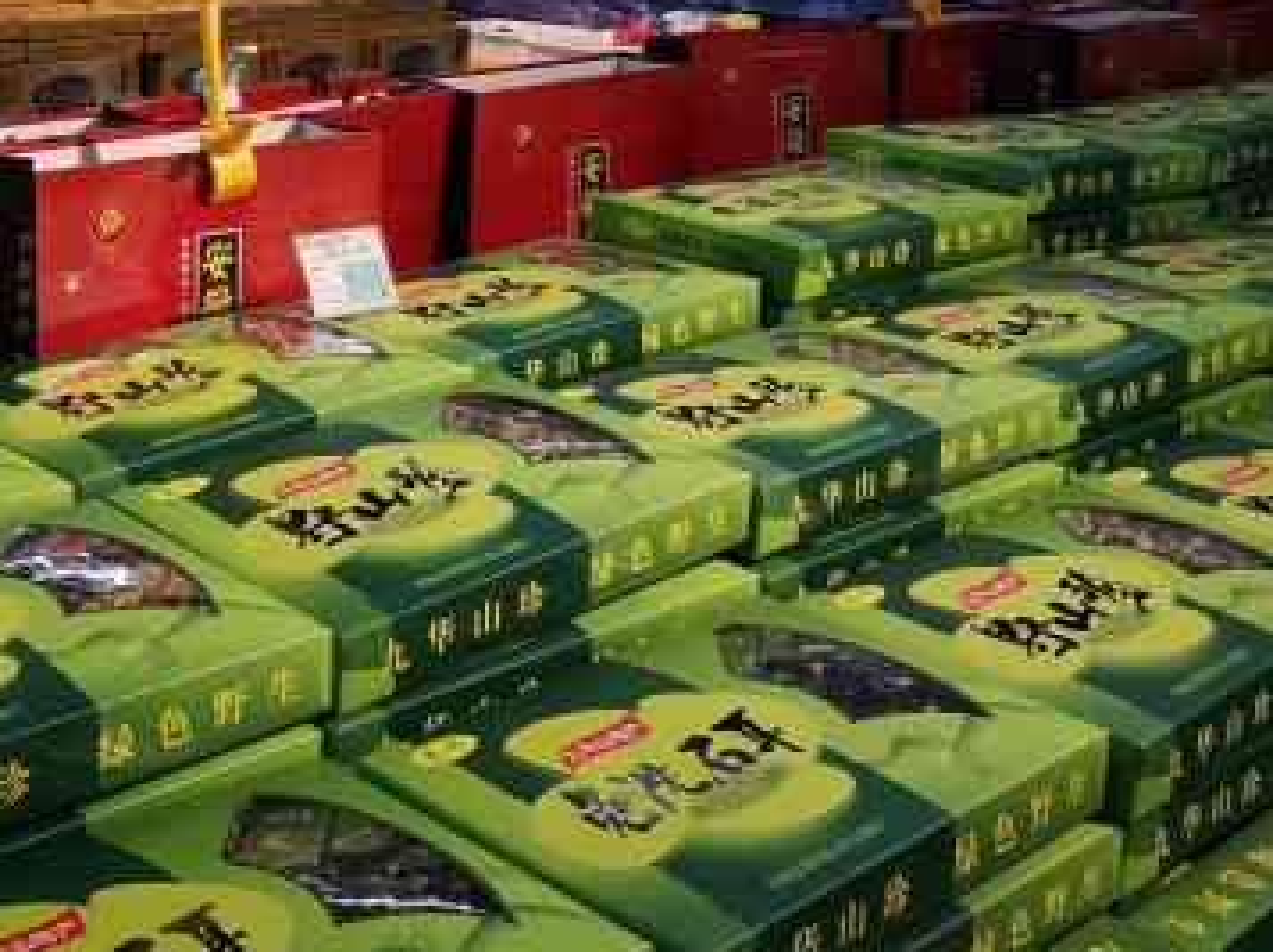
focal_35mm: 53
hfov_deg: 34.7
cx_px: 193
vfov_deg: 26.9
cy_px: 176
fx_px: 1947
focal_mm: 3.95
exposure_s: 1/100
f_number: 1.8
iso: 64
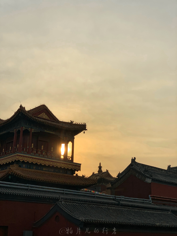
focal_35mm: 52
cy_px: 118
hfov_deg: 28.0
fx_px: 355
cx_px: 88
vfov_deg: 36.8
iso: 16
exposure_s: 1/2083
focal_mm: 6
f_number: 2.4
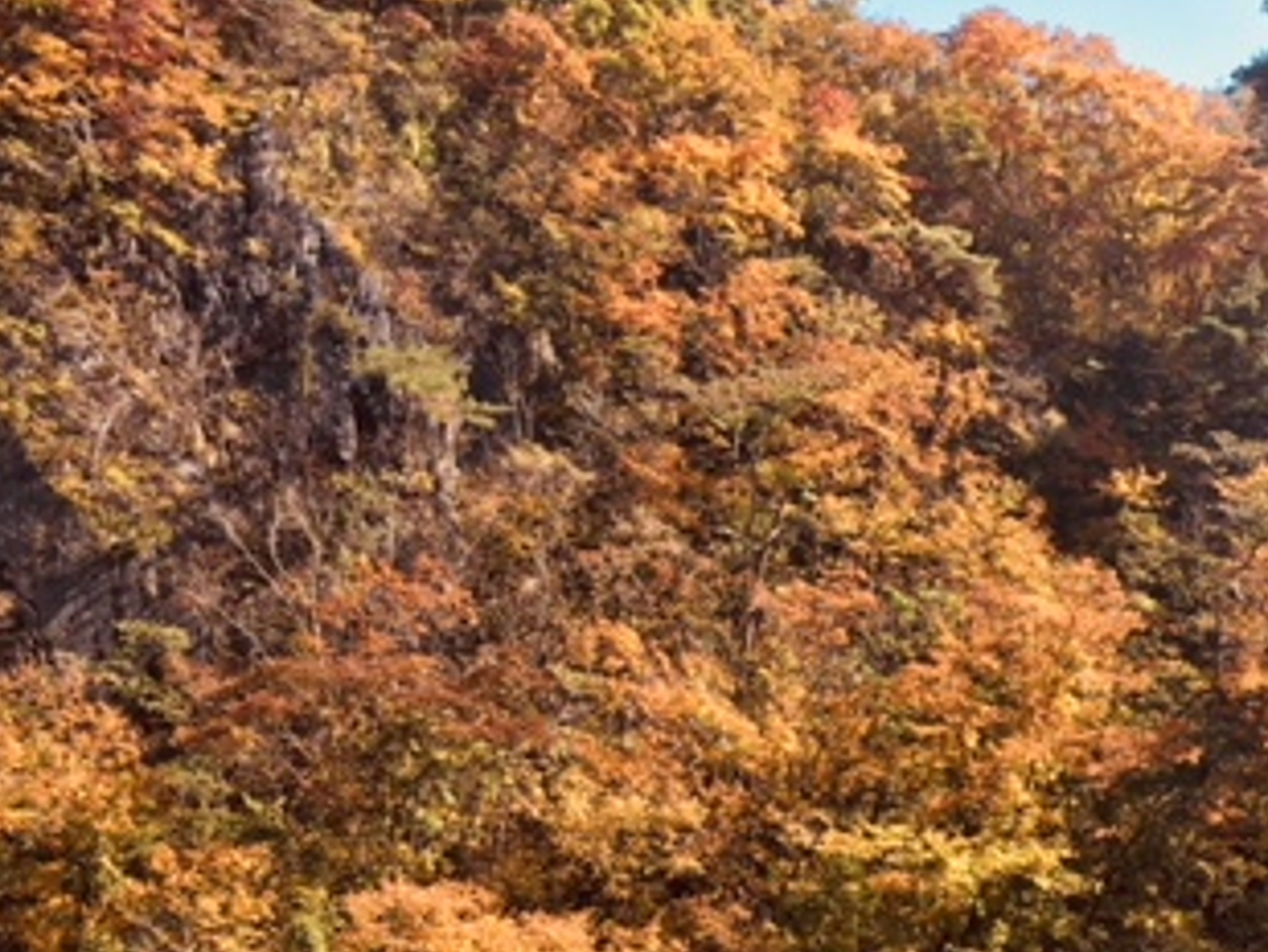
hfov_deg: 31.4
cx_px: 1005
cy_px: 759
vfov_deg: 24.1
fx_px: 2199
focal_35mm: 60
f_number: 2.2
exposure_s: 1/478
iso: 25
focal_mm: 4.15
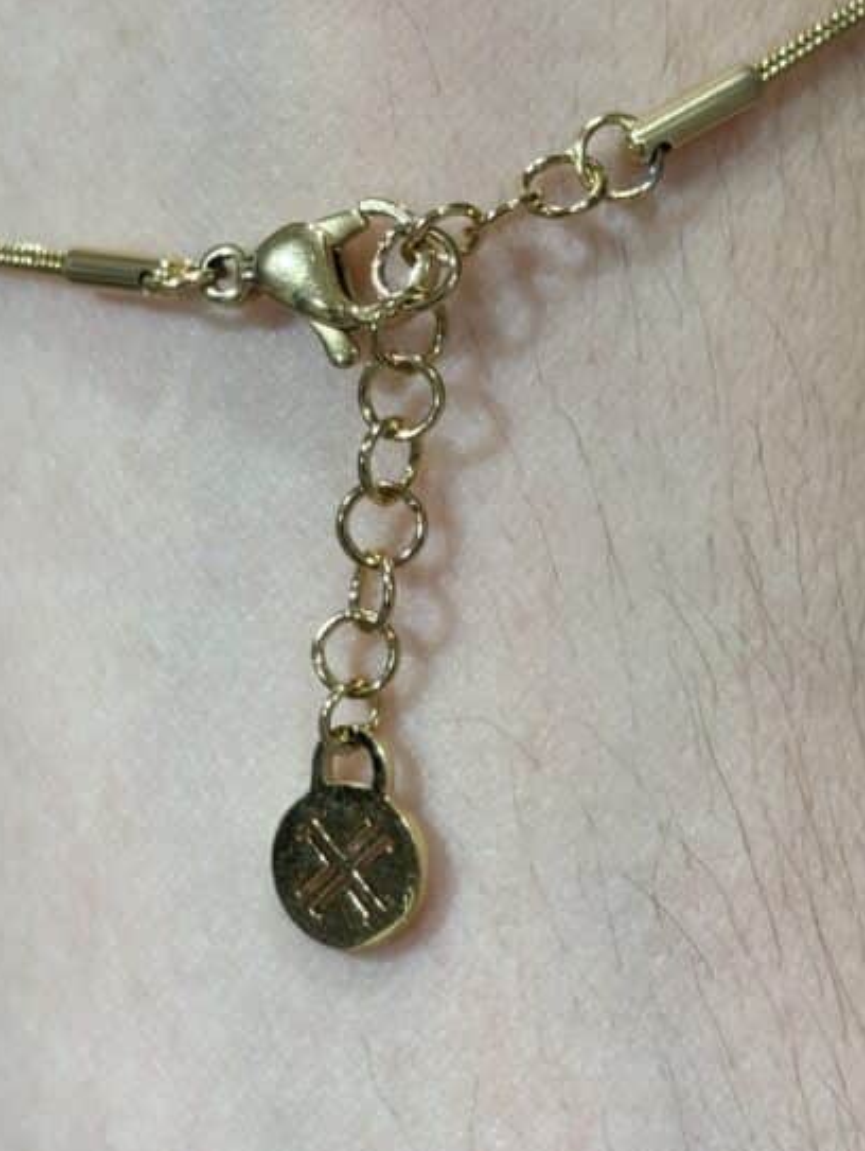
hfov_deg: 15.1
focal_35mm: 98
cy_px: 504
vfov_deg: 20.0
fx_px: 3261
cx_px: 428
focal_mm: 5.96
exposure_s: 1/100
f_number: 1.6
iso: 40
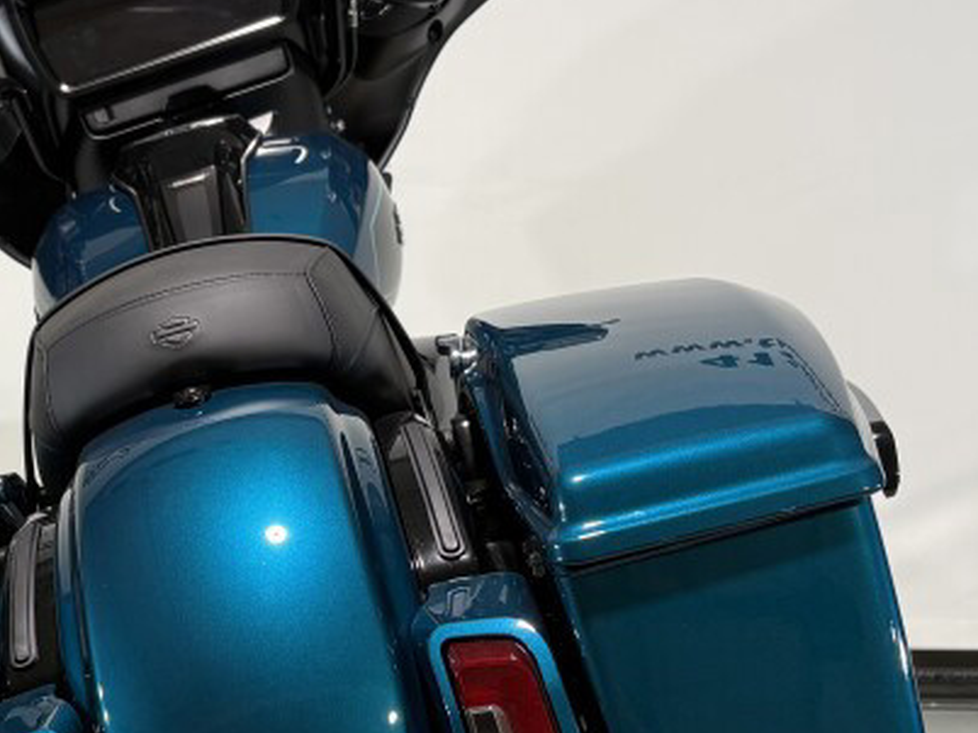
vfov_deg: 21.1
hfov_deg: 27.9
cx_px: 283
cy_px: 565
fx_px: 1948
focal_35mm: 69
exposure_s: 1/120
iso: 40
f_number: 1.6
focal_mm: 5.96
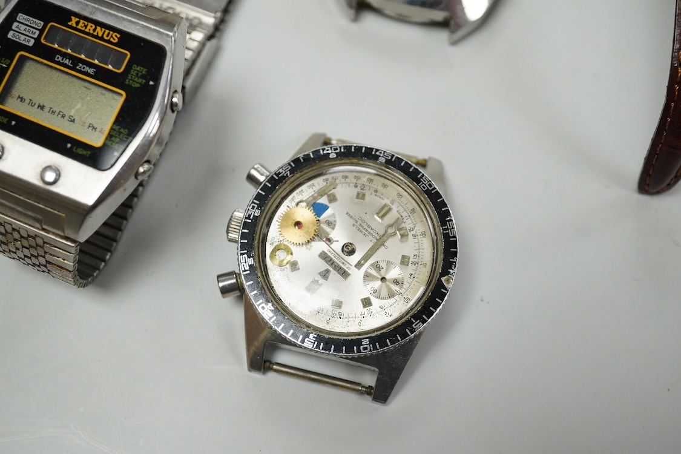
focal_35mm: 45
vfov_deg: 29.9
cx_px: 340
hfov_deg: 43.6
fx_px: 851
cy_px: 227
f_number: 9
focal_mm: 30
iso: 3200
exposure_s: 1/400
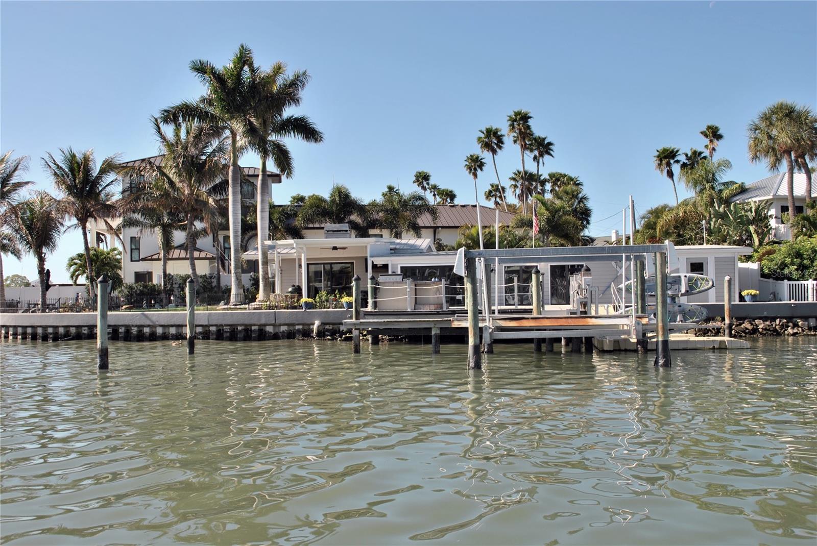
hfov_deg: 53.1
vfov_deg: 36.9
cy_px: 273
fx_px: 818
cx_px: 408
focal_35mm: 36
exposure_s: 1/250
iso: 100
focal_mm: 24
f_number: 8
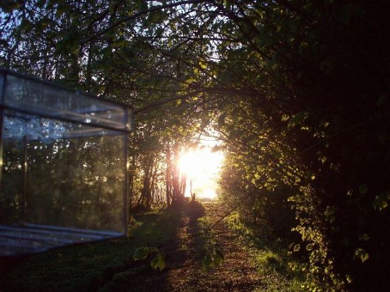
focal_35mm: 37
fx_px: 417
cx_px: 195
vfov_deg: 38.7
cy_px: 146
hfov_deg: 50.1
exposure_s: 1/169
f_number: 2.8
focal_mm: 6.2
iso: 80
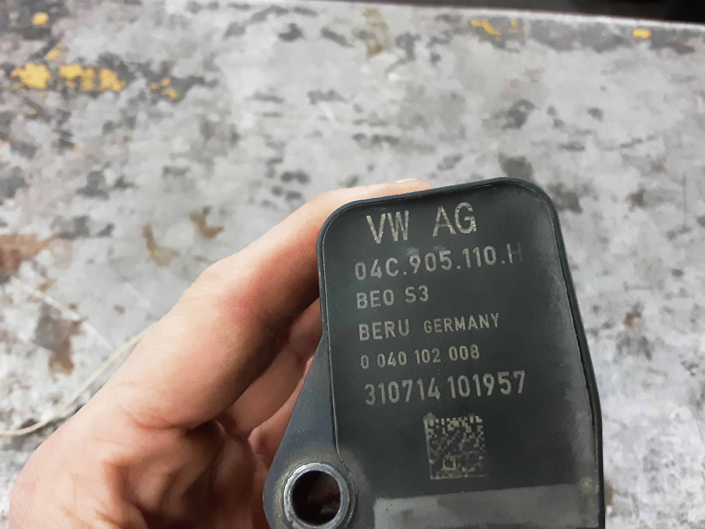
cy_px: 264
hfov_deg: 65.3
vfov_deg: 51.4
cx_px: 352
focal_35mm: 27
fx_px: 550
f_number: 1.9
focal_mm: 2.91
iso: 320
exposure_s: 1/25
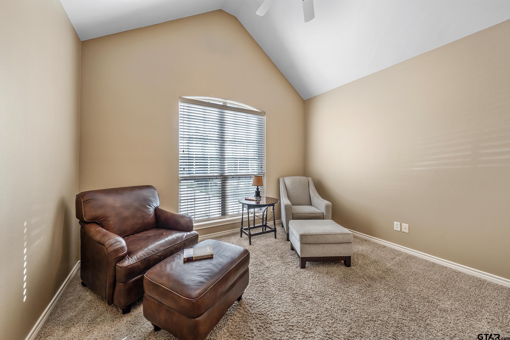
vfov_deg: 85.4
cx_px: 255
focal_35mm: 13
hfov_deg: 108.3
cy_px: 170
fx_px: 184
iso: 800
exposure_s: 1/40
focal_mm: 13
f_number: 8
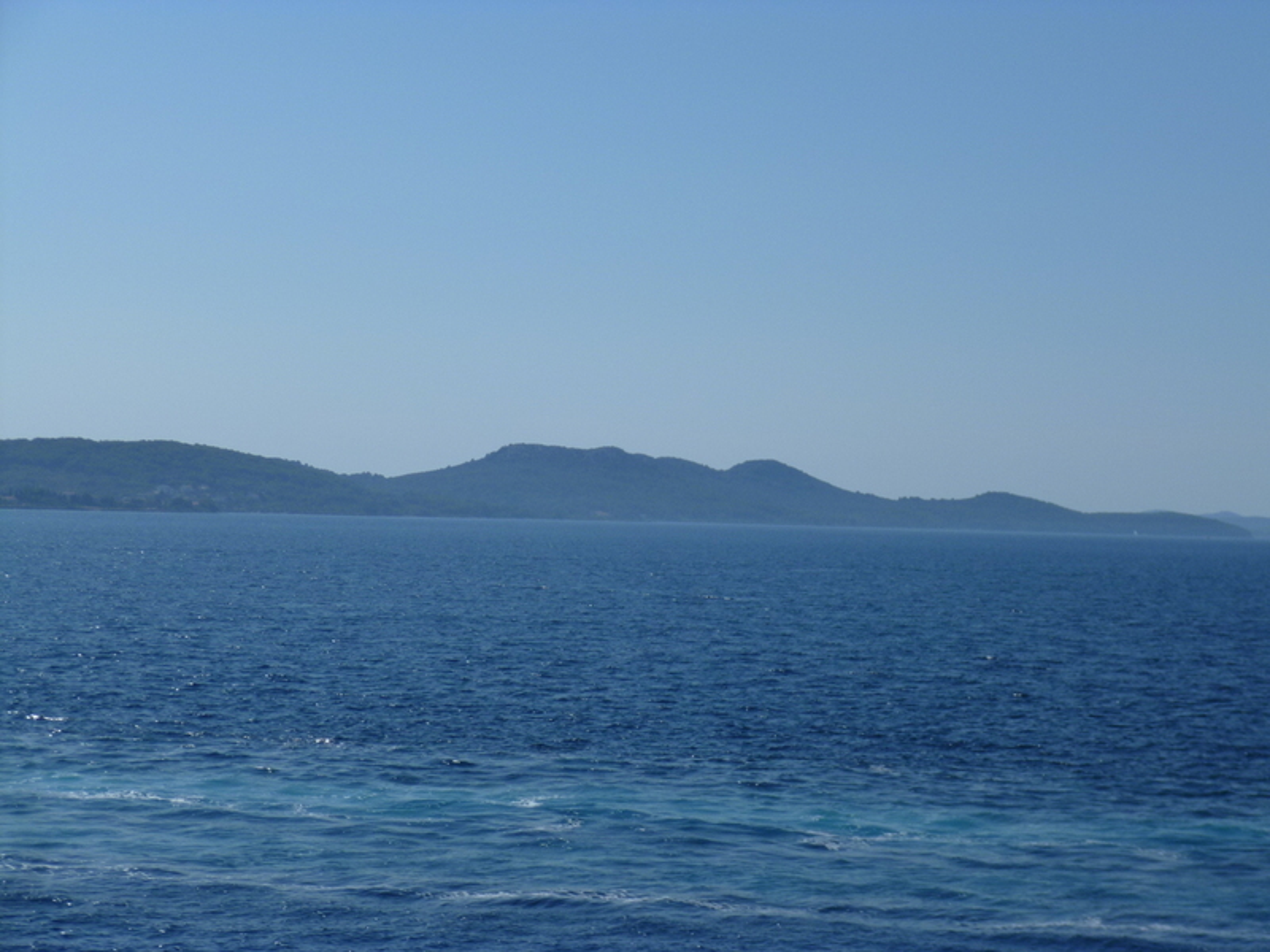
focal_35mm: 73
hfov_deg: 26.7
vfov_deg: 20.2
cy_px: 476
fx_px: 2678
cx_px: 635
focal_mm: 13.2
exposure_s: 1/200
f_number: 13
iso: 100
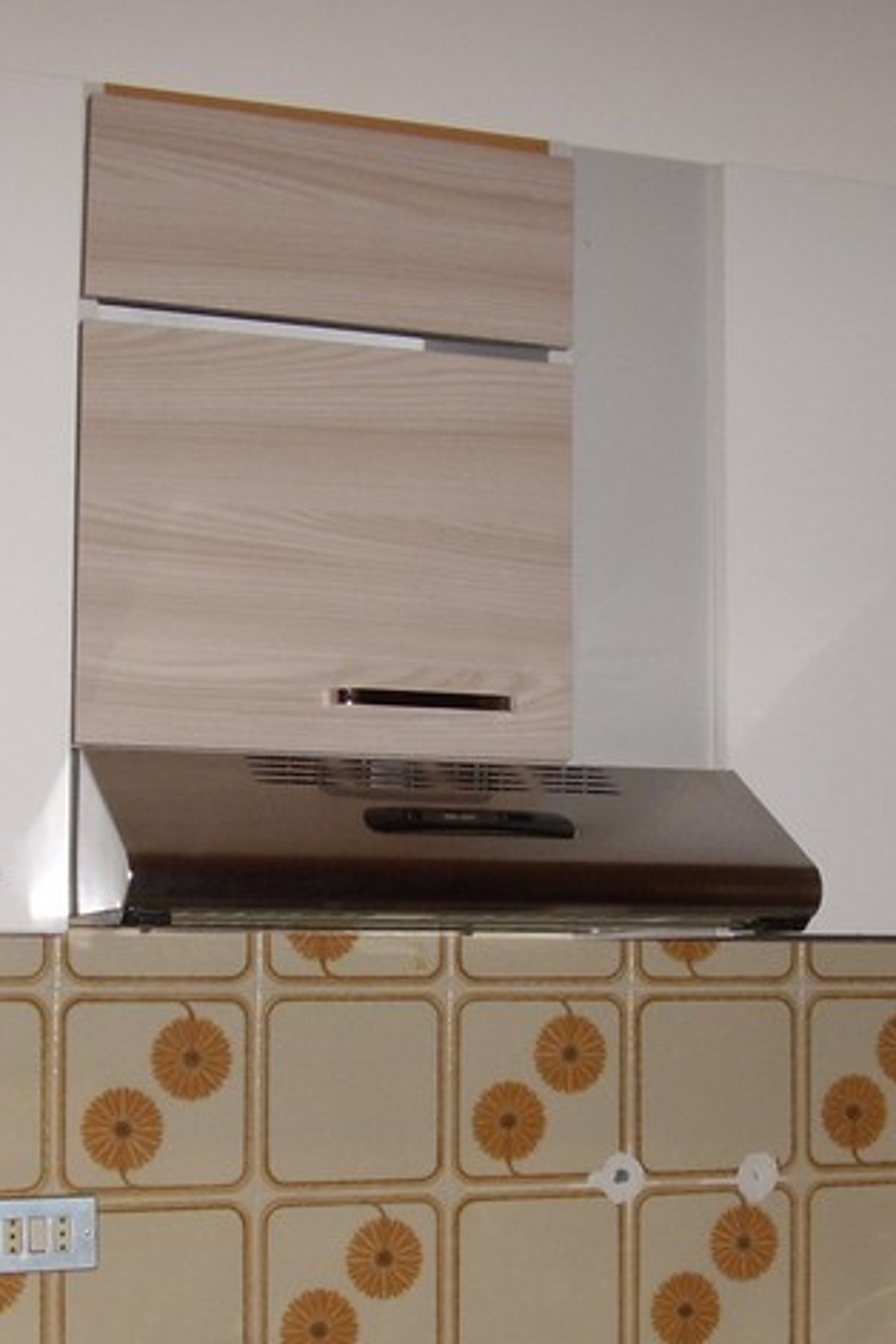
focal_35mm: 53
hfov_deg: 25.5
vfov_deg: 37.4
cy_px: 785
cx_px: 422
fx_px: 1979
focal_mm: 5.8
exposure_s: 1/30
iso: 141
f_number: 2.9
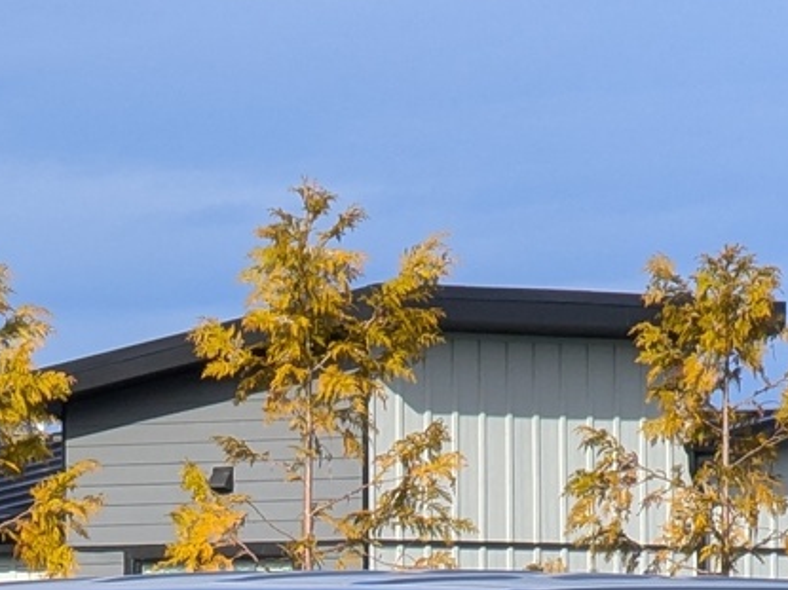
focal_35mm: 523
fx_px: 11902
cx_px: 186
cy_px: 1360
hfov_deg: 3.8
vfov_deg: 2.8
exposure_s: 1/425
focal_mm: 19
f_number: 3.5
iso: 29
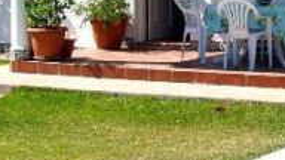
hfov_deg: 14.3
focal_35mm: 147
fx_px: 1111
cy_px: -92
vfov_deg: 8.1
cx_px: 324
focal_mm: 19
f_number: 9
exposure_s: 1/160
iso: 100
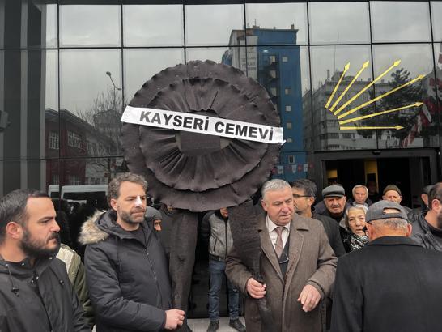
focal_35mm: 26
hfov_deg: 67.3
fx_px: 332
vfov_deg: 53.1
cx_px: 221
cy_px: 166
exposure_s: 1/164
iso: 40
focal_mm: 5.7
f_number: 1.5
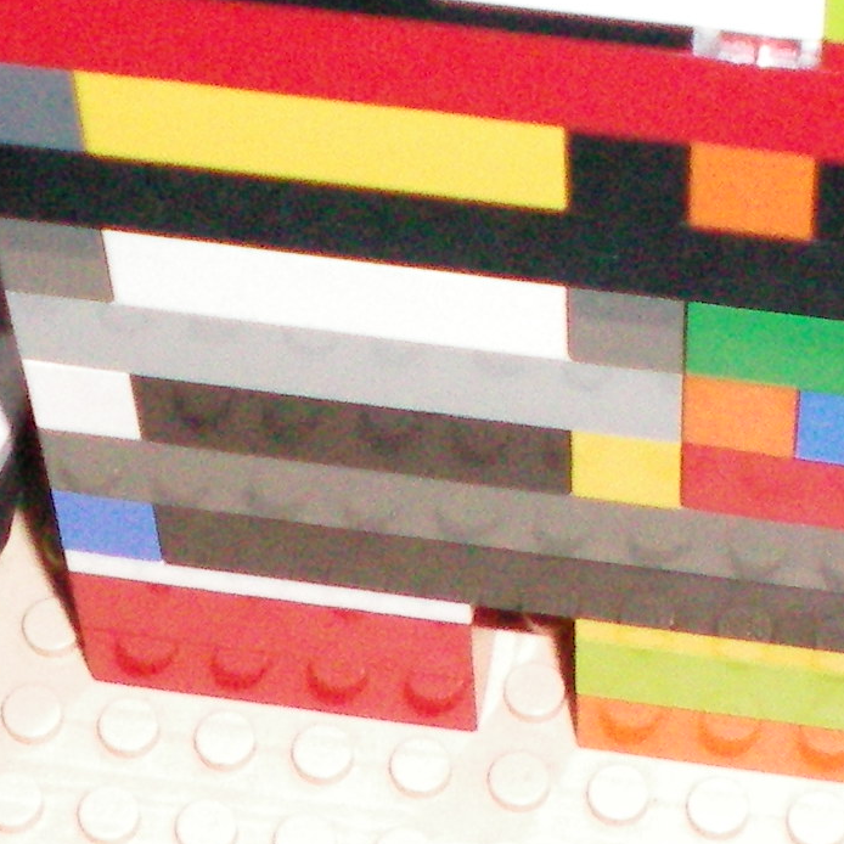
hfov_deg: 11.1
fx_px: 4358
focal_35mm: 158
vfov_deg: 11.1
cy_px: 403
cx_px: 288
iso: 400
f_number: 3.1
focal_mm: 6.3
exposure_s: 1/60
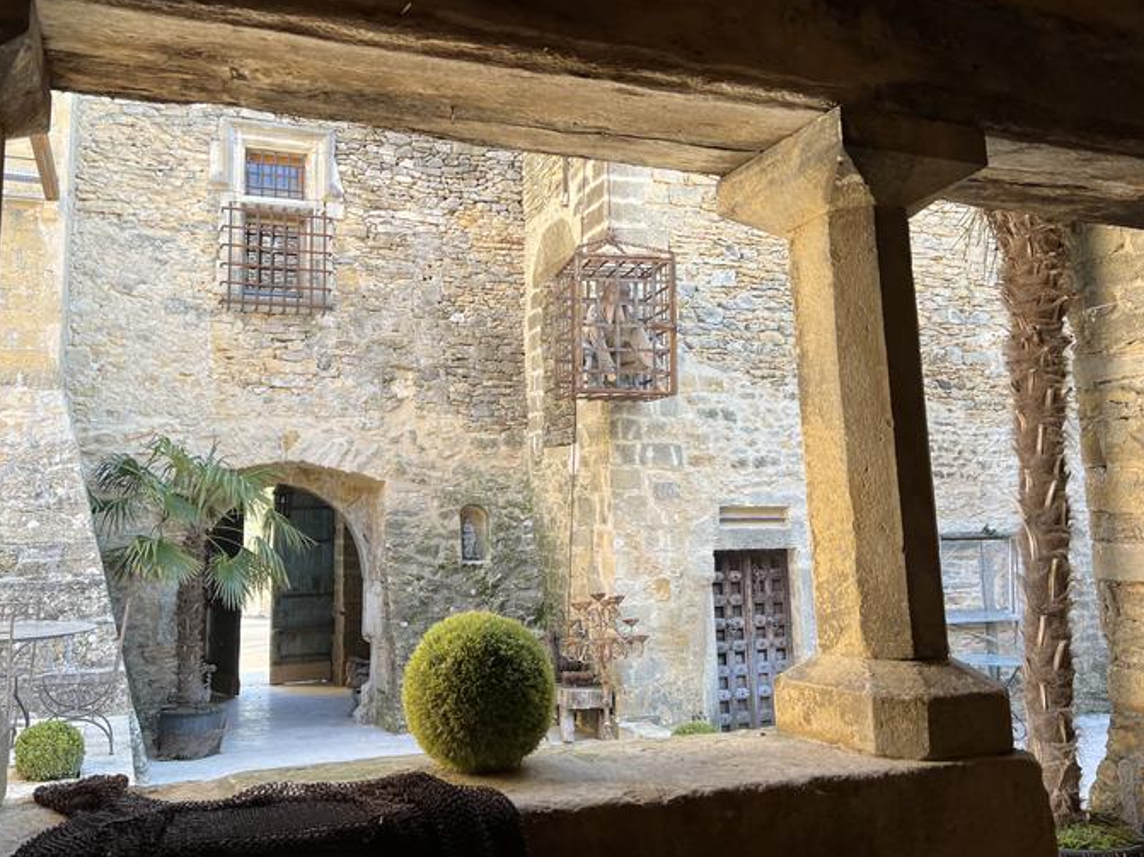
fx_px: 1024
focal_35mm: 31
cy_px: 366
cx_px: 506
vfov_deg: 45.3
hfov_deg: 58.2
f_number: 1.5
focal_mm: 5.7
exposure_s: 1/152
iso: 40
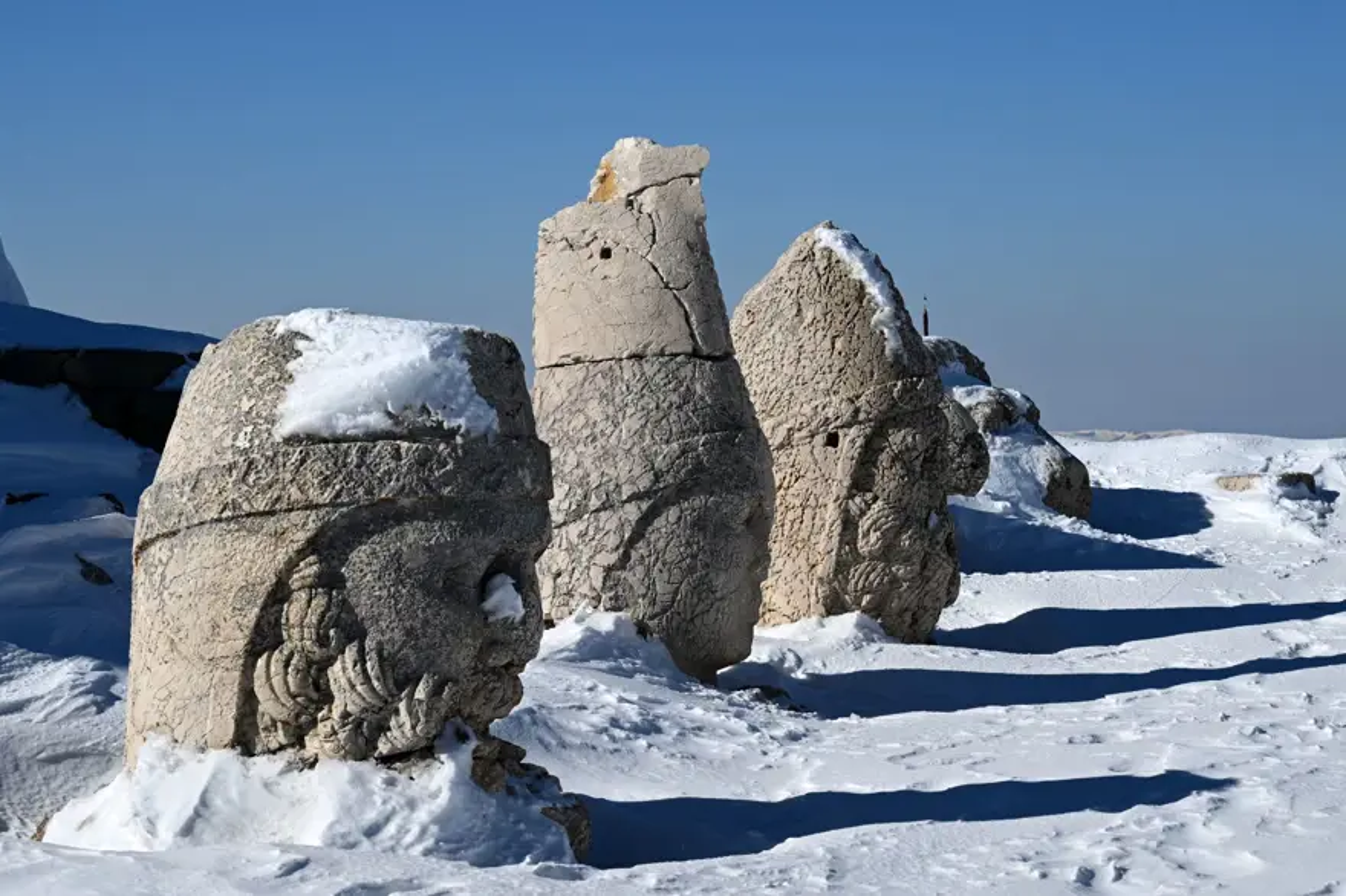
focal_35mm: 105
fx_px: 3924
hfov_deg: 19.5
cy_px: 448
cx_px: 673
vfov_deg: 13.0
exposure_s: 1/1600
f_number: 9
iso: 200
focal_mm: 70
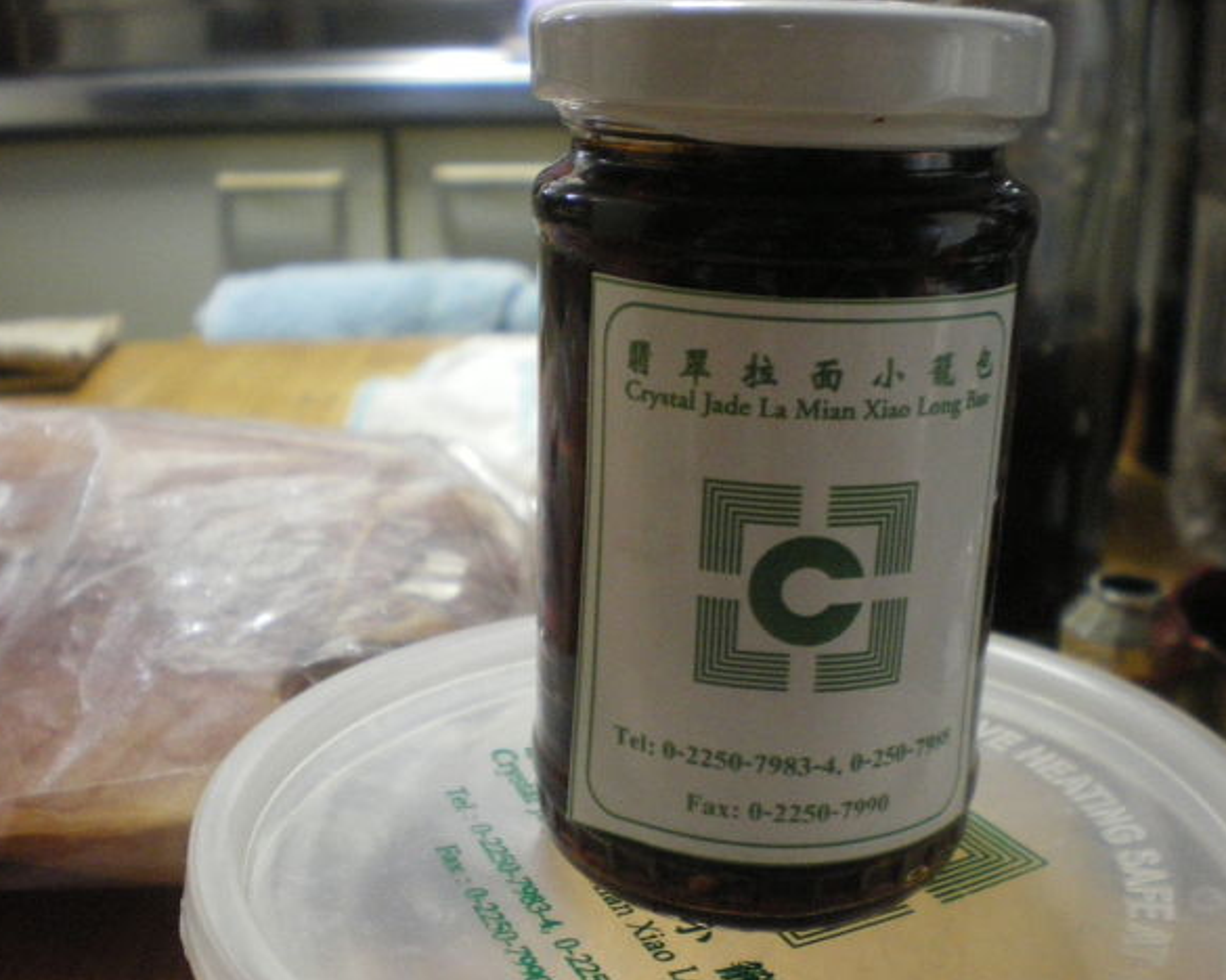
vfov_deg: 38.2
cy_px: 504
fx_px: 1415
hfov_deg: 46.8
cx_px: 650
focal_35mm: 39
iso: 640
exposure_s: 1/50
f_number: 3.1
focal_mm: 6.3
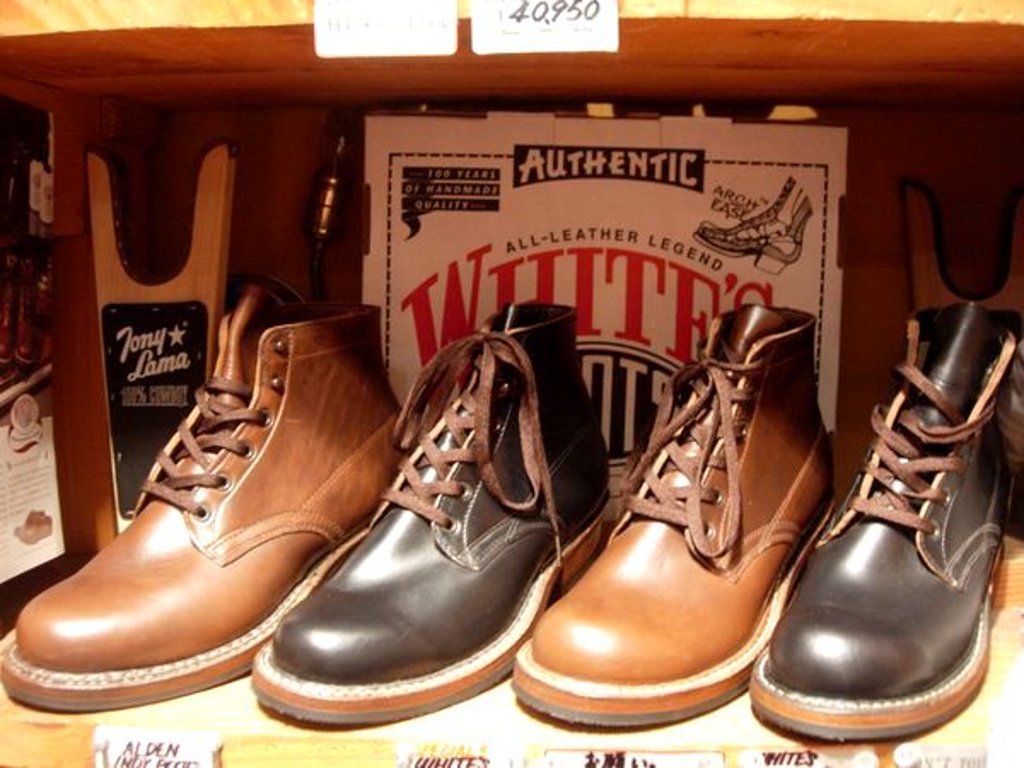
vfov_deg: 37.7
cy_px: 384
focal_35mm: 38
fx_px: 1124
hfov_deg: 49.0
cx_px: 512
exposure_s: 1/2
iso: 200
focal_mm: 7.8
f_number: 2.8
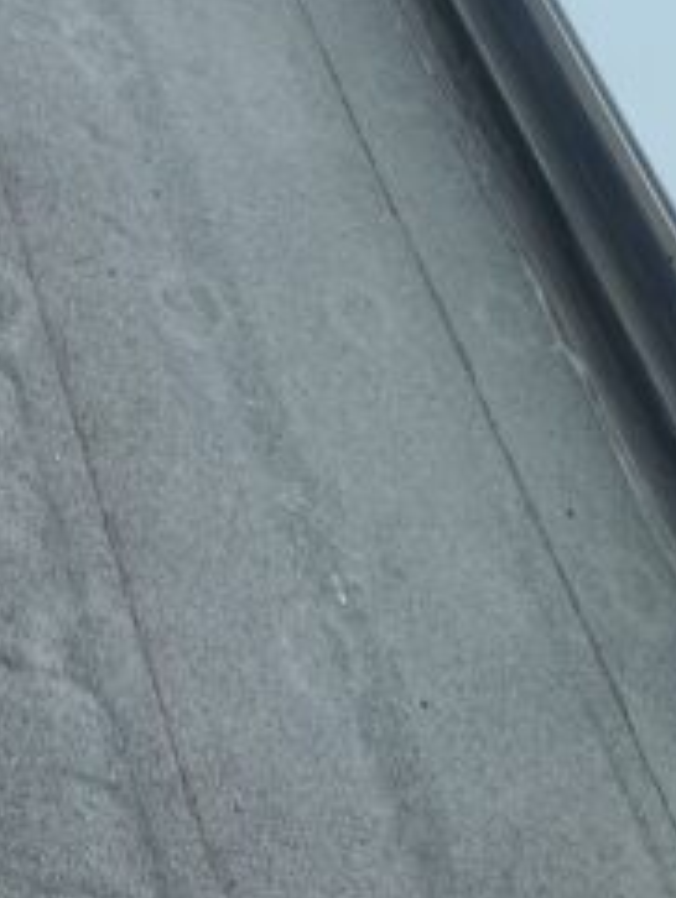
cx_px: 134
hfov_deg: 26.1
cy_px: 223
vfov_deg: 34.2
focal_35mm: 55
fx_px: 1430
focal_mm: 1.57
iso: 32
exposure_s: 1/392
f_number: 1.8
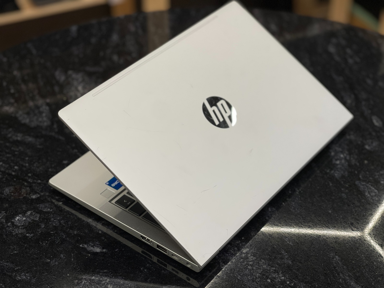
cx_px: 192
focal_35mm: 64
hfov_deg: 30.3
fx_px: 710
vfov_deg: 22.9
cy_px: 144
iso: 80
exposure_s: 1/121
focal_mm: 7.5
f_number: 2.2
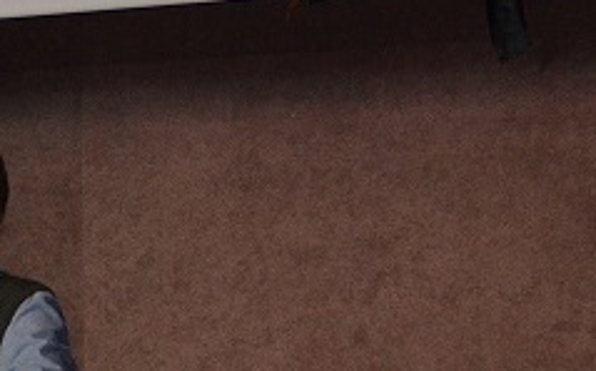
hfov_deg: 6.9
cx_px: -359
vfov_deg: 4.4
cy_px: -87
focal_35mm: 299
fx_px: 4853
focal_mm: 38
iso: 800
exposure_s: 1/60
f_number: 4.5
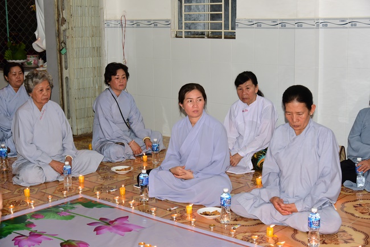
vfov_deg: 24.6
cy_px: 124
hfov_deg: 36.2
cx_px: 185
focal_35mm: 55
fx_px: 566
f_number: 5
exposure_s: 1/80
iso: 1000
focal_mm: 55
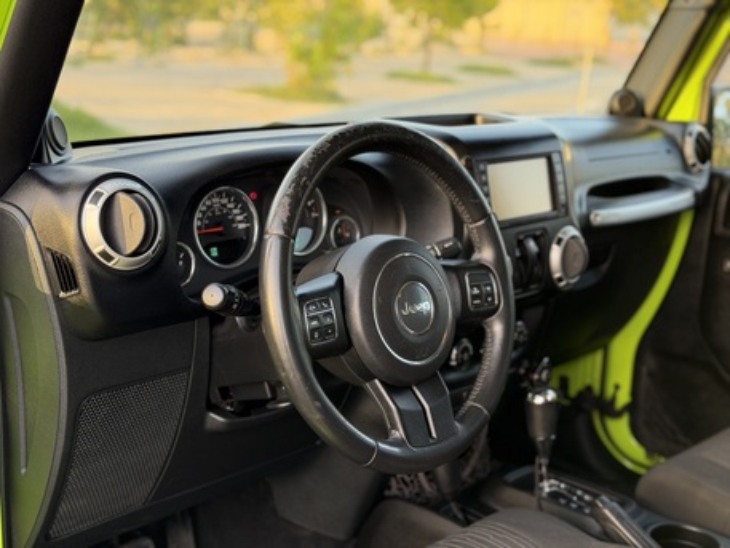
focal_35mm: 48
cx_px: 365
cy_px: 274
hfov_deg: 39.6
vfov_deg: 30.3
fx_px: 1013
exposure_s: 1/105
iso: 100
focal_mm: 6.76
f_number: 1.78
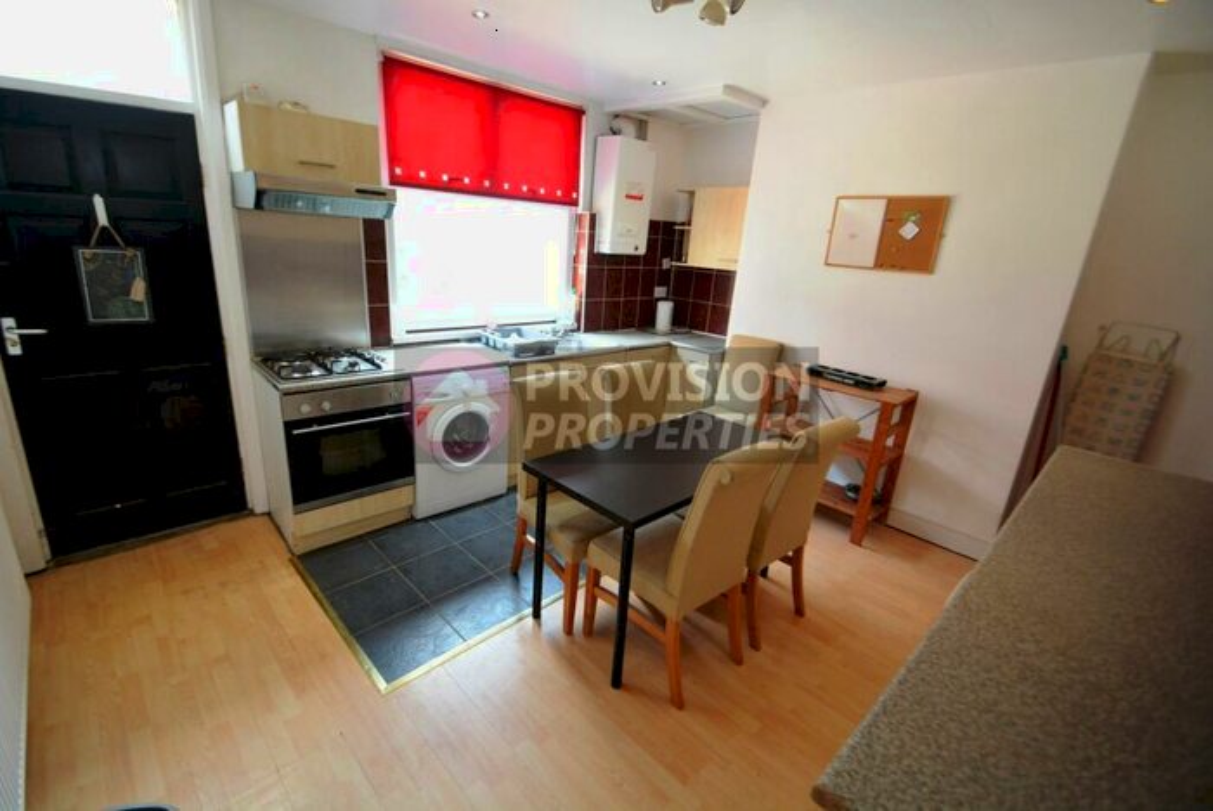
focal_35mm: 15
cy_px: 406
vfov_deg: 77.4
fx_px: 506
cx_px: 606
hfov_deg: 100.3
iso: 720
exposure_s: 1/60
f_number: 4
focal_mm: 10
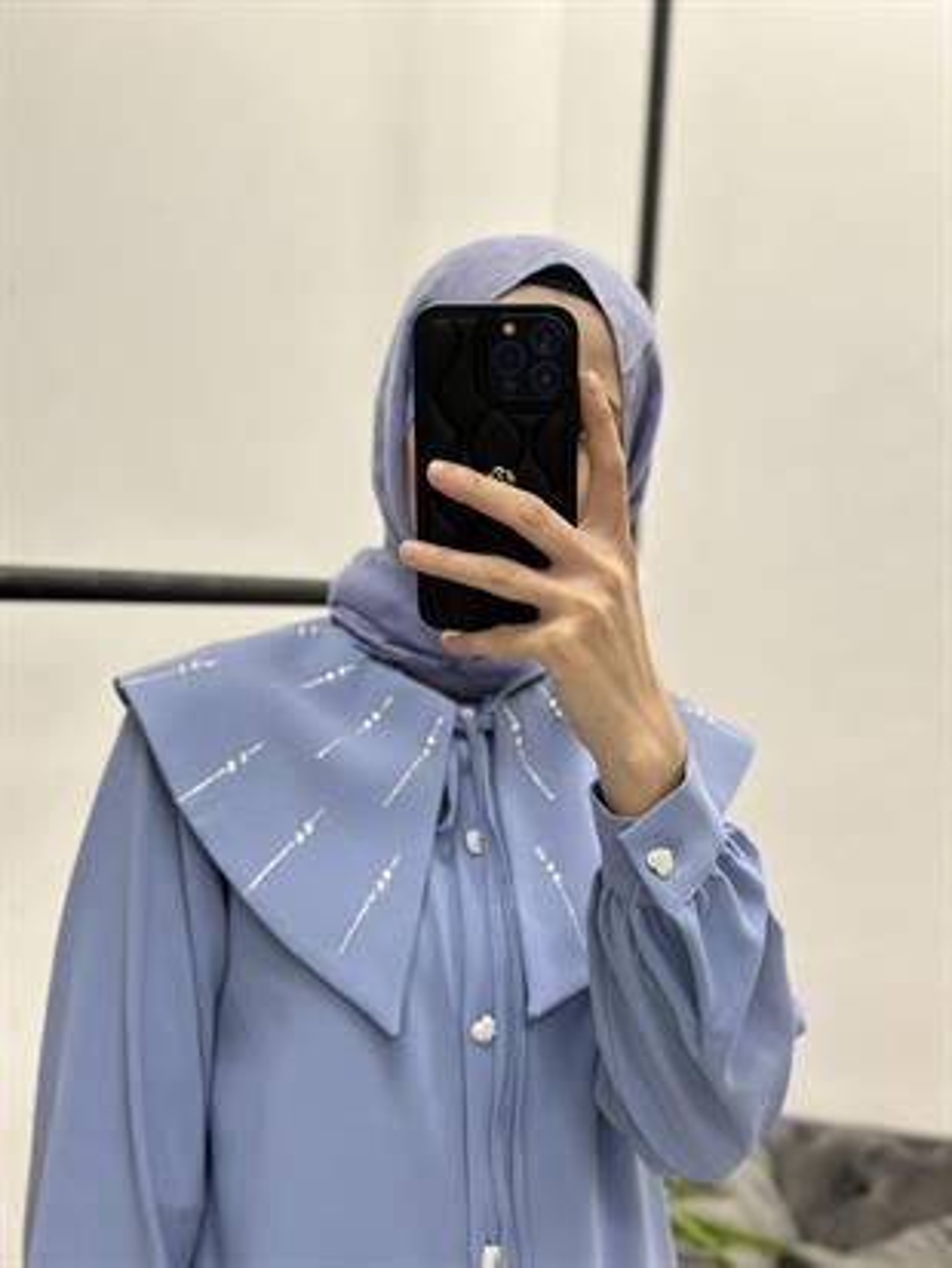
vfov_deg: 39.6
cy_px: 634
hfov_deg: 30.3
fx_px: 1759
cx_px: 476
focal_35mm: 48
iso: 125
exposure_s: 1/50
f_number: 1.78
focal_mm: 6.86
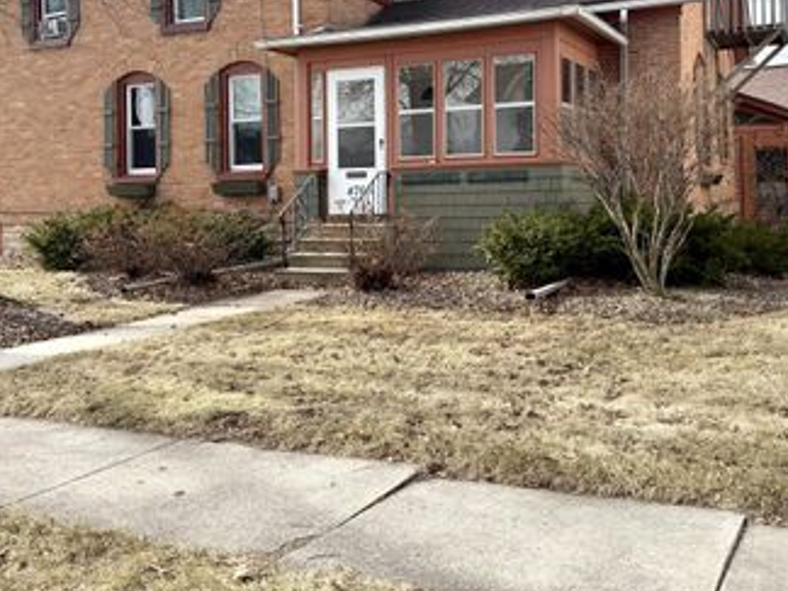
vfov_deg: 37.9
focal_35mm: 37
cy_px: 167
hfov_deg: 50.1
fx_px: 842
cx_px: 409
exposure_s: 1/3953
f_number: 1.78
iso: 100
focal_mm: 6.76
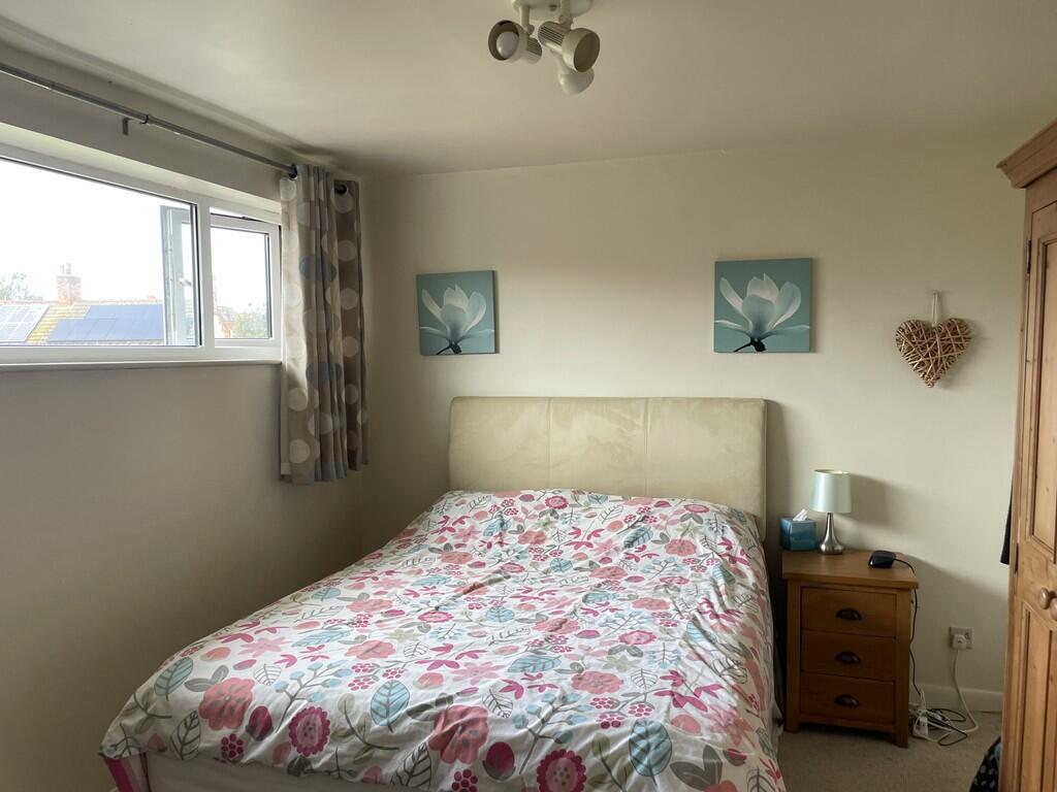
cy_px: 396
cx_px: 528
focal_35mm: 26
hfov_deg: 67.3
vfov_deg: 53.1
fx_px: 794
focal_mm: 4.2
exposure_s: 1/100
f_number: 1.6
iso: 64
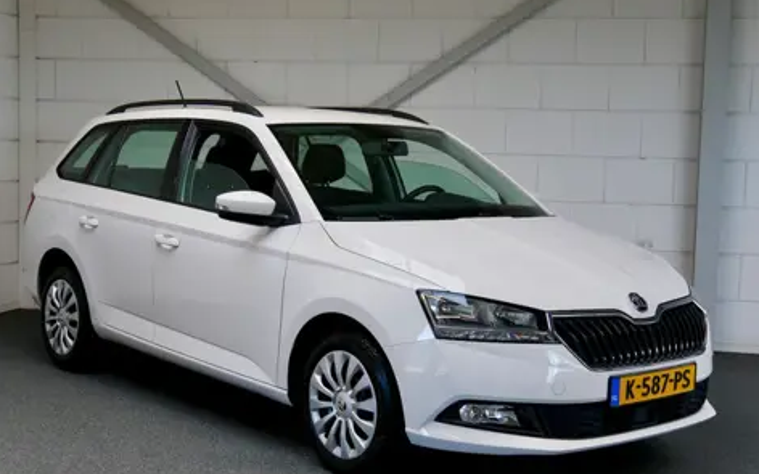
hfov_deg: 36.3
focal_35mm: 56
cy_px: 254
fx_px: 1158
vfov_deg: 23.1
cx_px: 381
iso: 400
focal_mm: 26
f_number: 4.2
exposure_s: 1/60
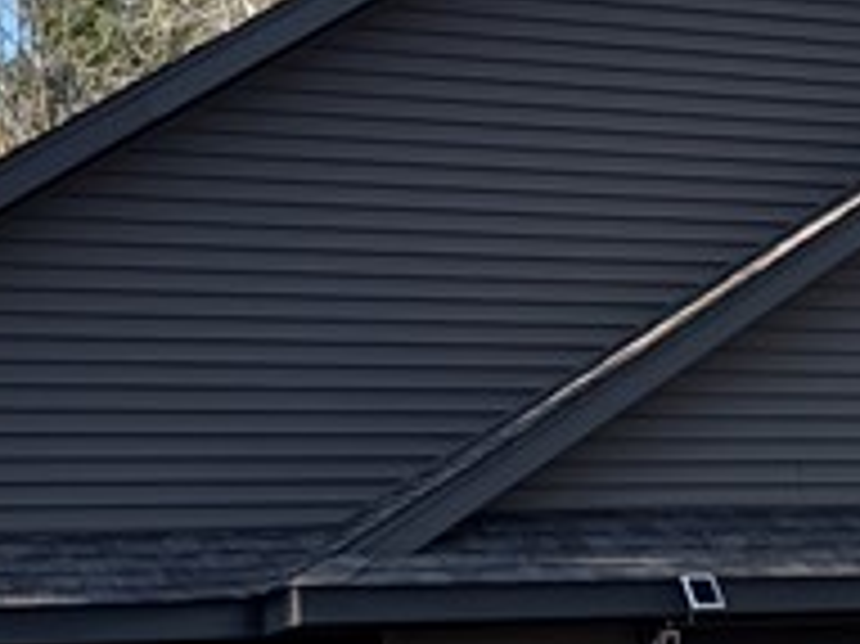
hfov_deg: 14.1
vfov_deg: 11.5
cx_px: 1382
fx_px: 3203
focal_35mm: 129
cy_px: 351
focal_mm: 6.76
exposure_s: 1/1980
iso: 80
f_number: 1.78
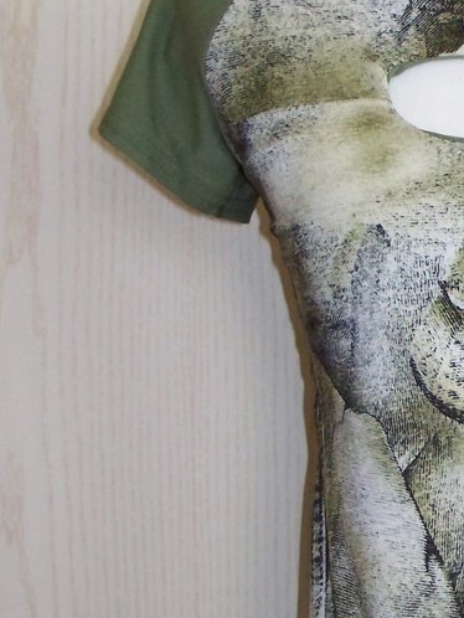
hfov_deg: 14.3
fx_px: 1768
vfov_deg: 19.8
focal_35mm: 99
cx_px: 600
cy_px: 315
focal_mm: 7.8
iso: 400
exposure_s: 1/200
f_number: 2.8
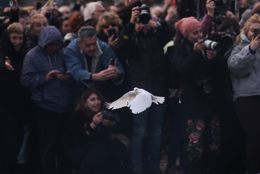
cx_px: 130
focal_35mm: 196
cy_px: 87
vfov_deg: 7.0
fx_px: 1416
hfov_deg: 10.5
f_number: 2.8
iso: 400
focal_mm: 131
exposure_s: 1/5000
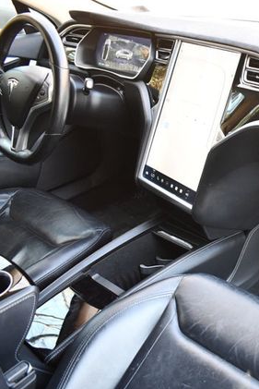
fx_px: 442
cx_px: 265
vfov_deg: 47.4
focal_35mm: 41
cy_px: 196
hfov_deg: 30.1
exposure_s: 1/125
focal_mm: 18
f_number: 3.5
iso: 1800
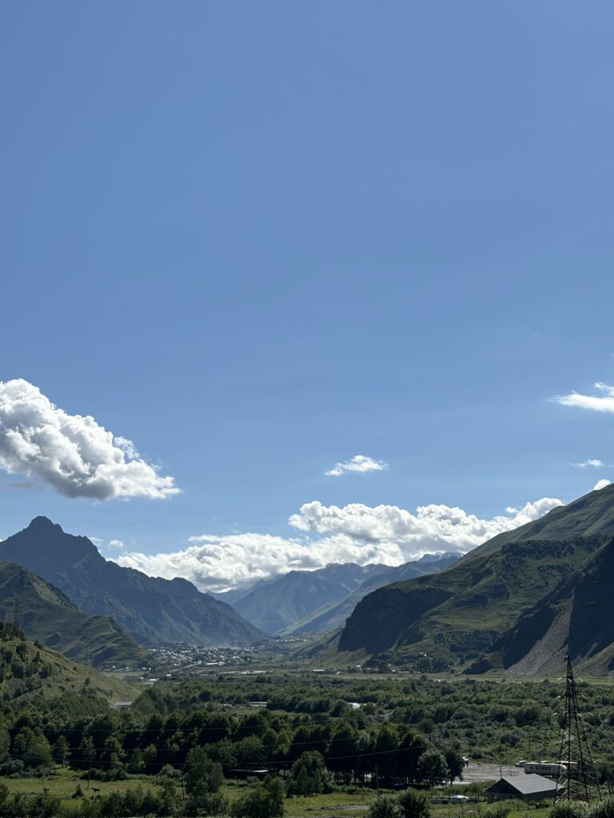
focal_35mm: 52
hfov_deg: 28.0
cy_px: 409
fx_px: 1230
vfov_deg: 36.8
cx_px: 307
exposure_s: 1/6711
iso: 40
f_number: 1.6
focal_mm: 5.96
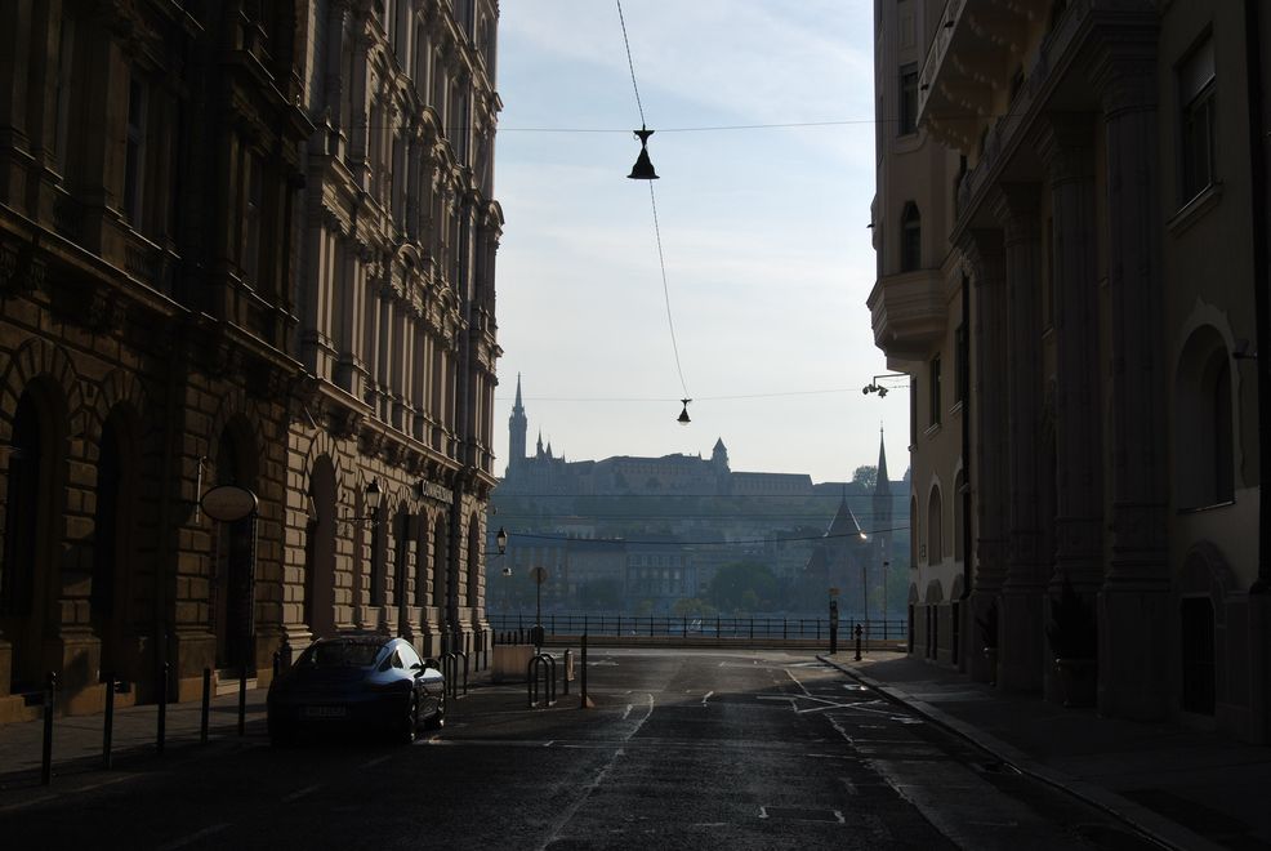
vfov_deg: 29.9
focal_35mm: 45
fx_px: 1591
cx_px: 636
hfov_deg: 43.6
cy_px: 426
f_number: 10
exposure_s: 1/400
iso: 100
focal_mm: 30
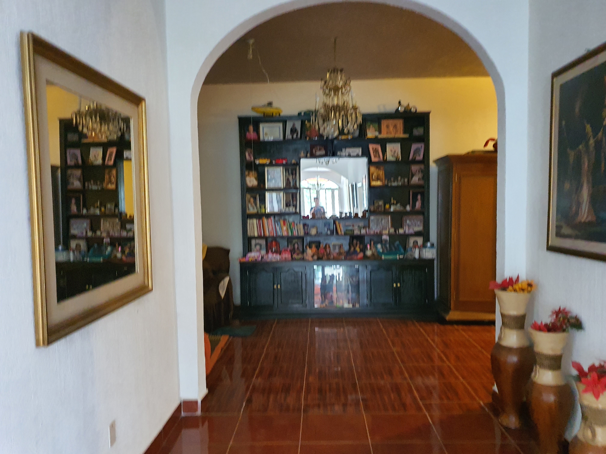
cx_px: 303
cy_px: 227
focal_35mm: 26
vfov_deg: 53.1
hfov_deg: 67.3
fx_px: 455
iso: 640
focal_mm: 4.3
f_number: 1.5
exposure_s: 1/40
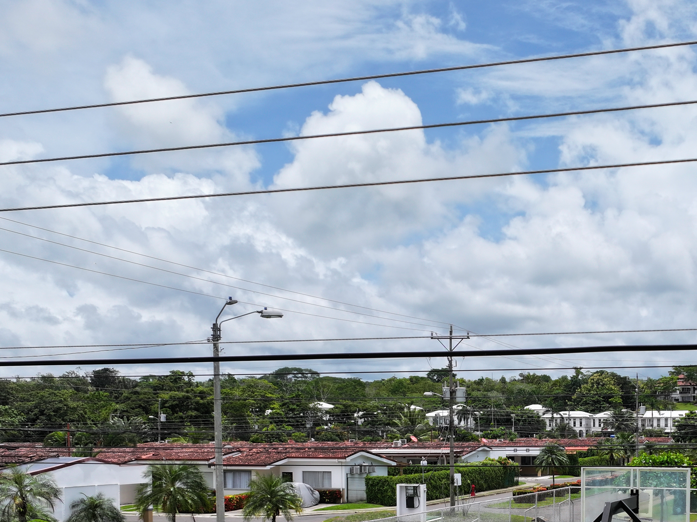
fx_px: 1027
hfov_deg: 36.4
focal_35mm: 51
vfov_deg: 27.1
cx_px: 546
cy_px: 507
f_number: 2.8
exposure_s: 1/160
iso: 100
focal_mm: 12.29
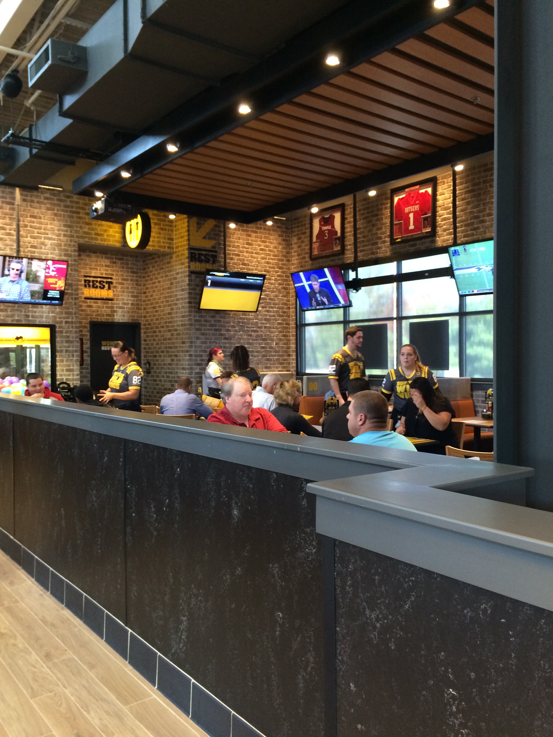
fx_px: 618
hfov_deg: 48.2
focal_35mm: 29
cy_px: 368
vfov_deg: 61.7
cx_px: 276
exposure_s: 1/30
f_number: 2.2
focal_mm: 4.15
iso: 200
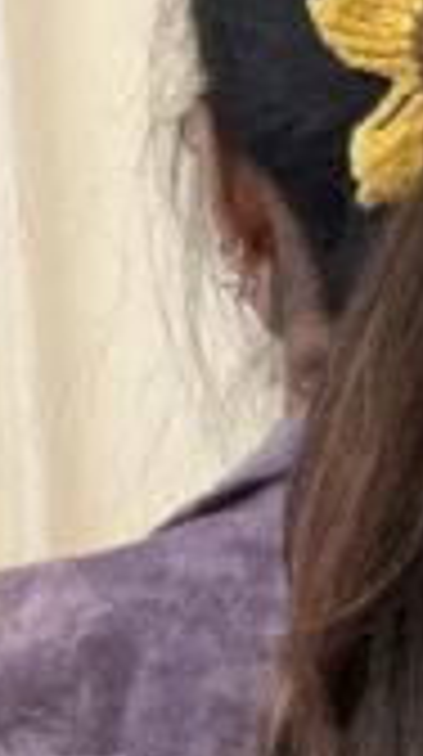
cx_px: 284
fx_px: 1562
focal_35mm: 78
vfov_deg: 27.2
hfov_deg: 15.4
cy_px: 454
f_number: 1.9
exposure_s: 1/25
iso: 400
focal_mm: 2.69
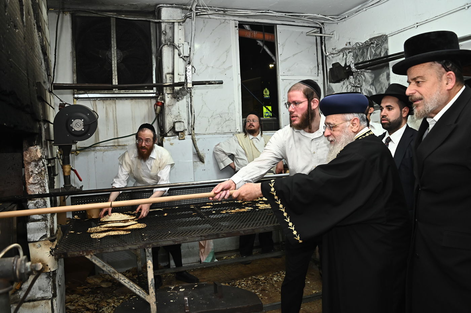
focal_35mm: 28
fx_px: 366
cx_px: 236
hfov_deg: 65.5
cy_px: 156
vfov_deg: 46.4
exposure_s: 1/200
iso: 1600
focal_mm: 28
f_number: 7.1
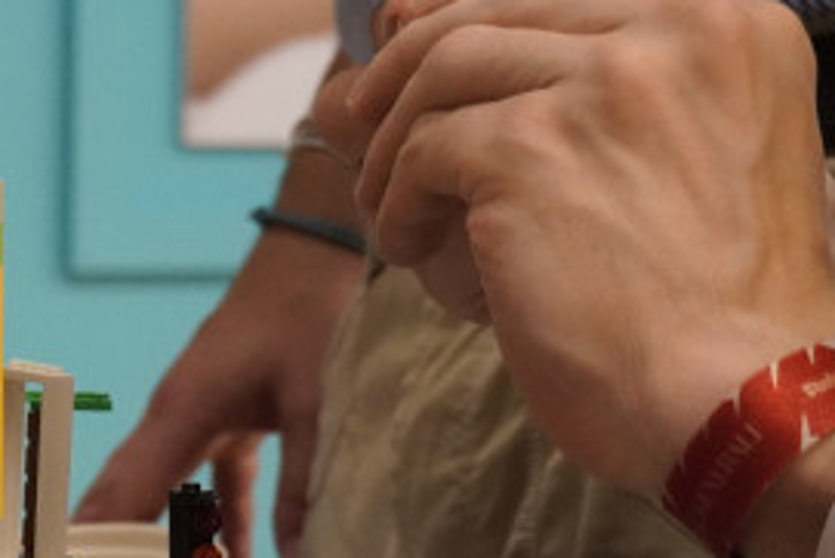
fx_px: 4420
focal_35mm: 190
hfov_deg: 10.5
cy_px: 399
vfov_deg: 7.2
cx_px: -373
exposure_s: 1/160
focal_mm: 43
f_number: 5.6
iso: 5000
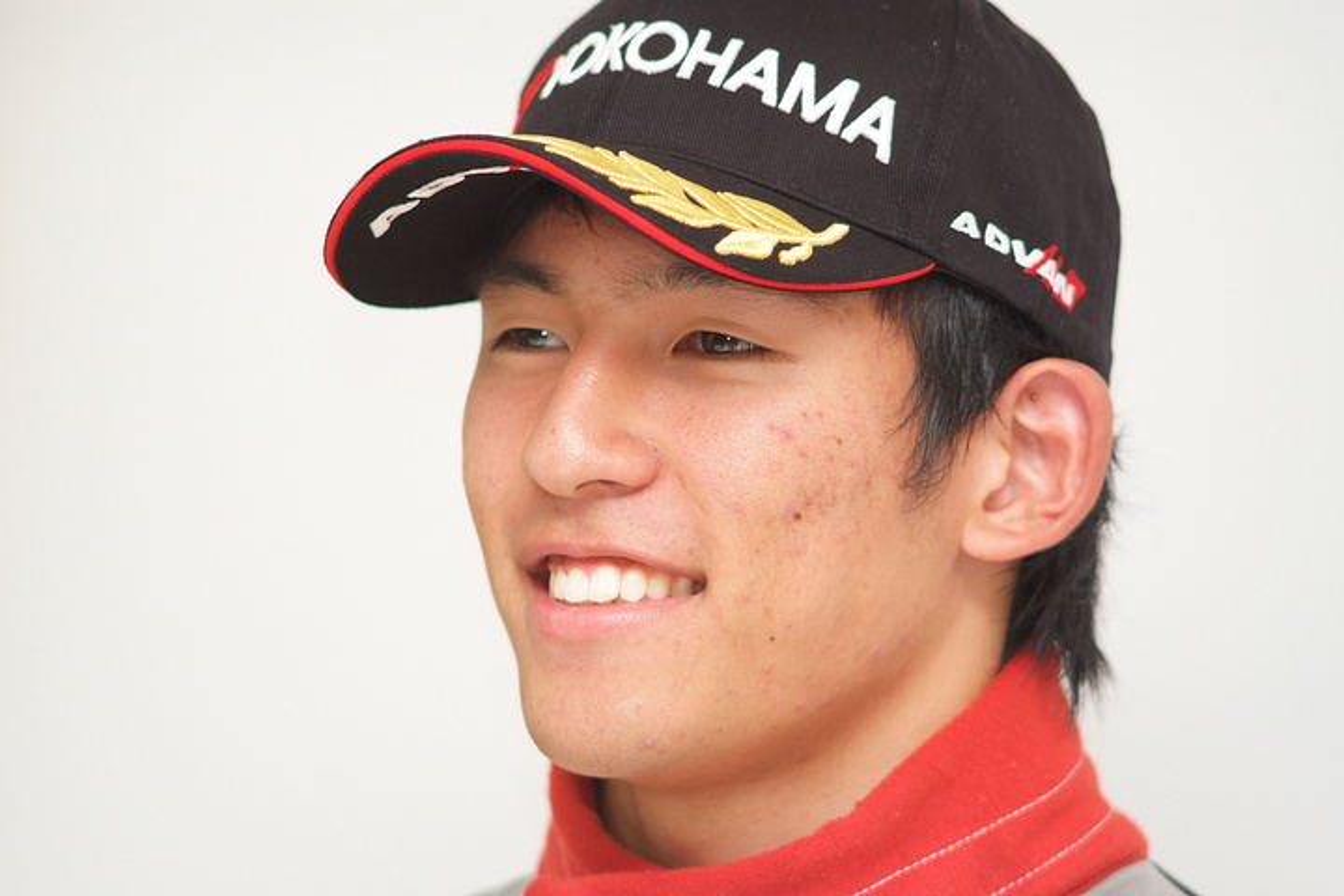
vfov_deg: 5.1
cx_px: 672
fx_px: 10079
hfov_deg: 7.6
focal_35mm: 270
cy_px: 448
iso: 400
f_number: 2.8
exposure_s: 1/250
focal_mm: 180
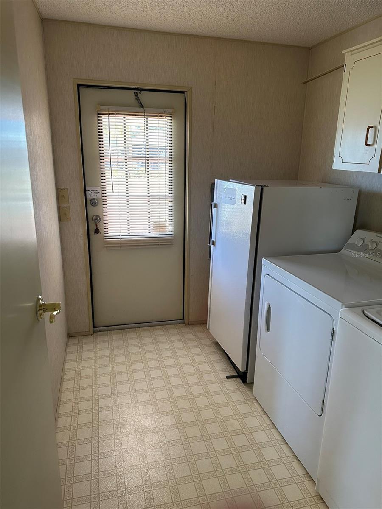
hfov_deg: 56.8
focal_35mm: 24
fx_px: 353
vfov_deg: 71.6
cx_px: 191
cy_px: 254
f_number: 1.78
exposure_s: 1/101
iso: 250
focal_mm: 6.86
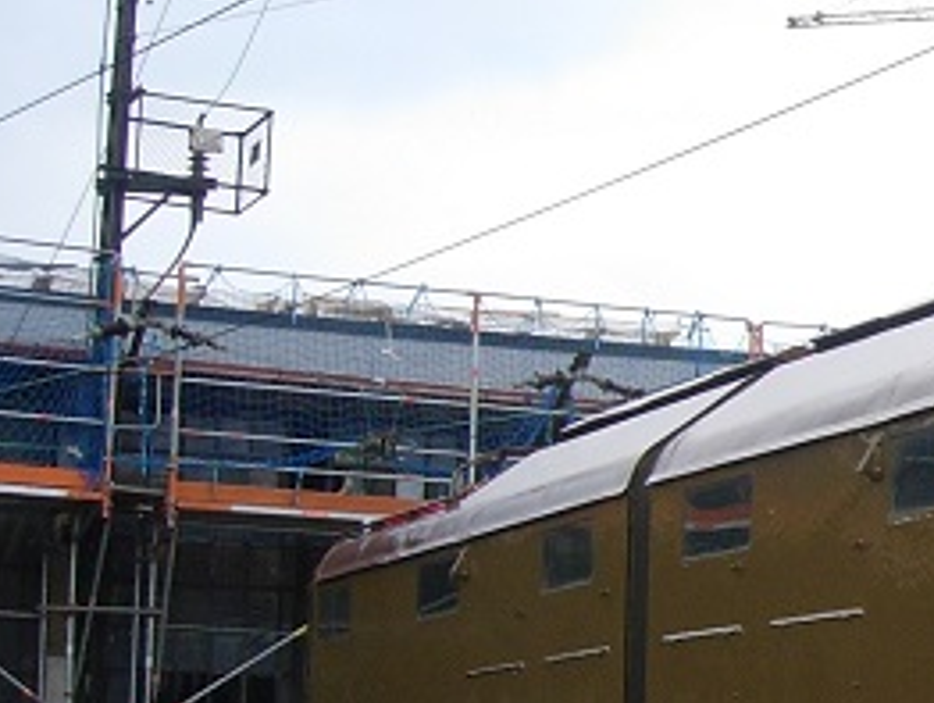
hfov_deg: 15.7
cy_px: 667
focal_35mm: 116
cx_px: 1383
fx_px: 3133
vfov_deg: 12.7
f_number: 2.8
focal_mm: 7.8
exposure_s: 1/395
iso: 79
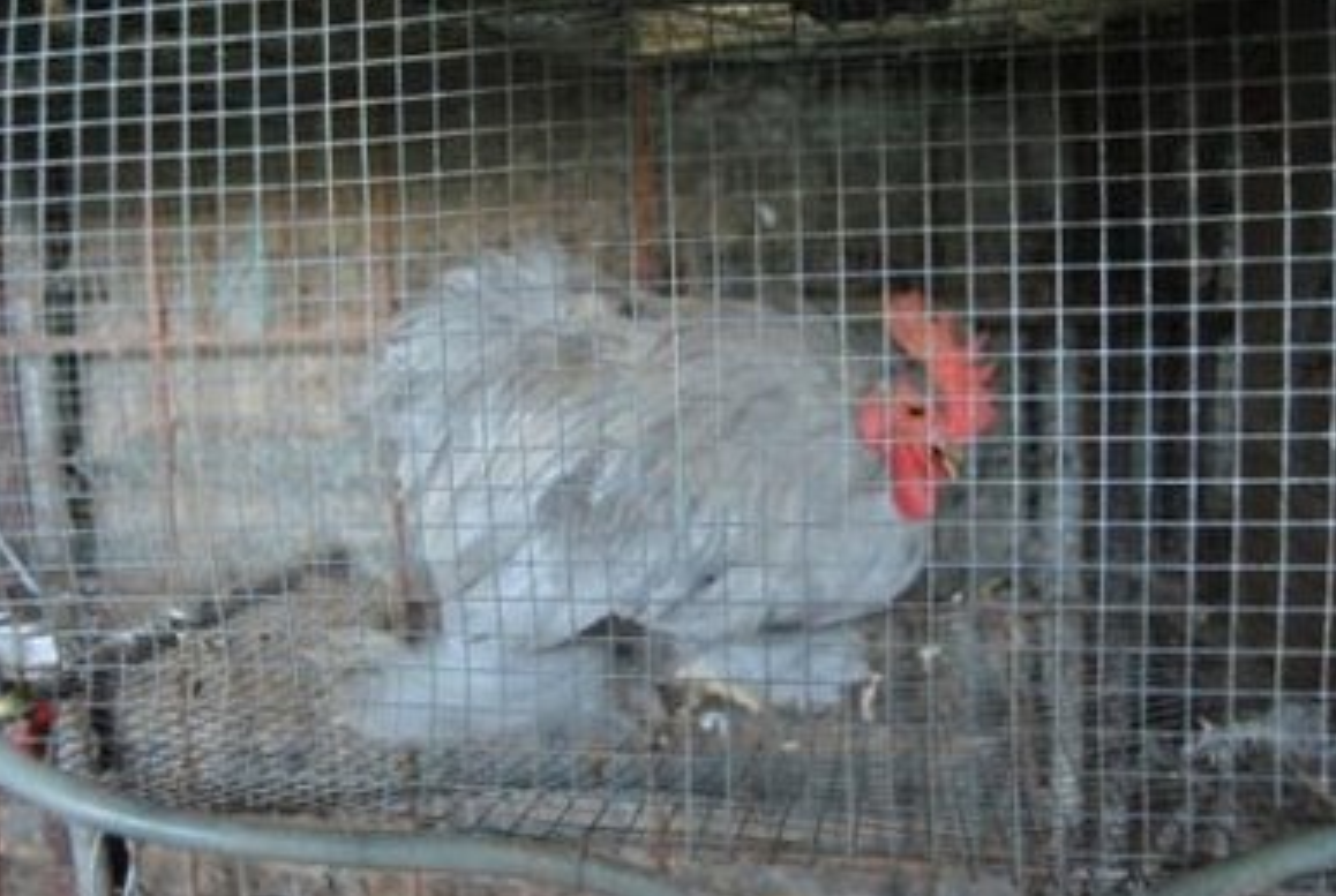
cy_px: 443
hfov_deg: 62.7
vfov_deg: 44.4
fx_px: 1098
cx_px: 675
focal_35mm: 30
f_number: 3.5
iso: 1250
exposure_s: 1/30
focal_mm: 19
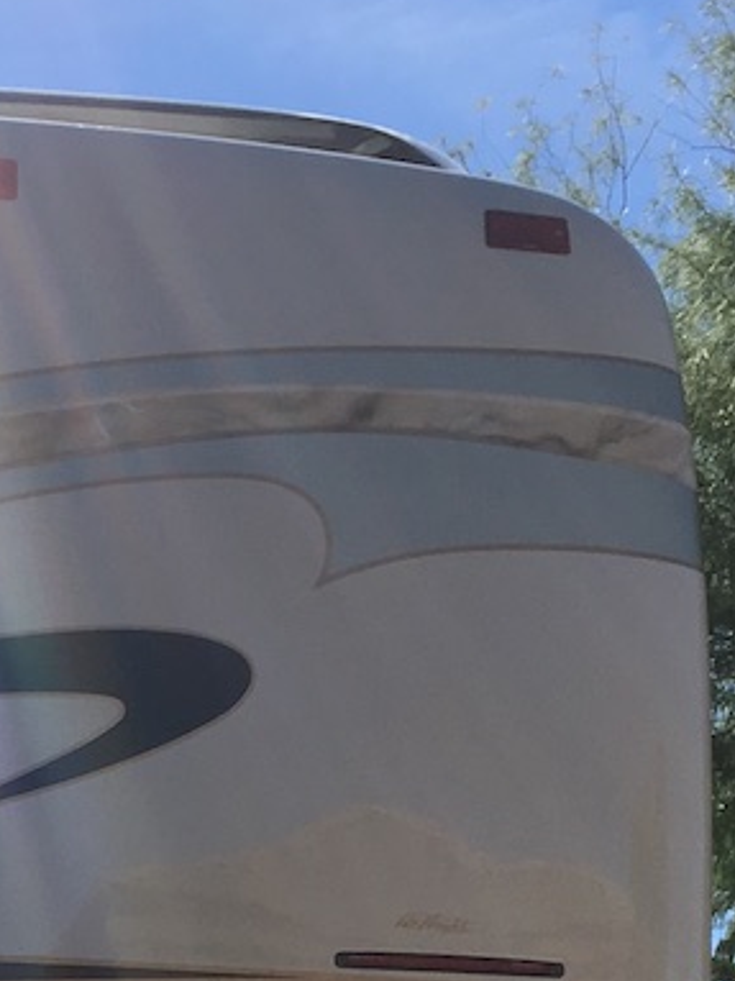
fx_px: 2861
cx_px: -54
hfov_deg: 14.3
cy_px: 1300
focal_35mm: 101
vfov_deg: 18.1
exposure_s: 1/1972
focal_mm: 4.15
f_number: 2.2
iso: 25
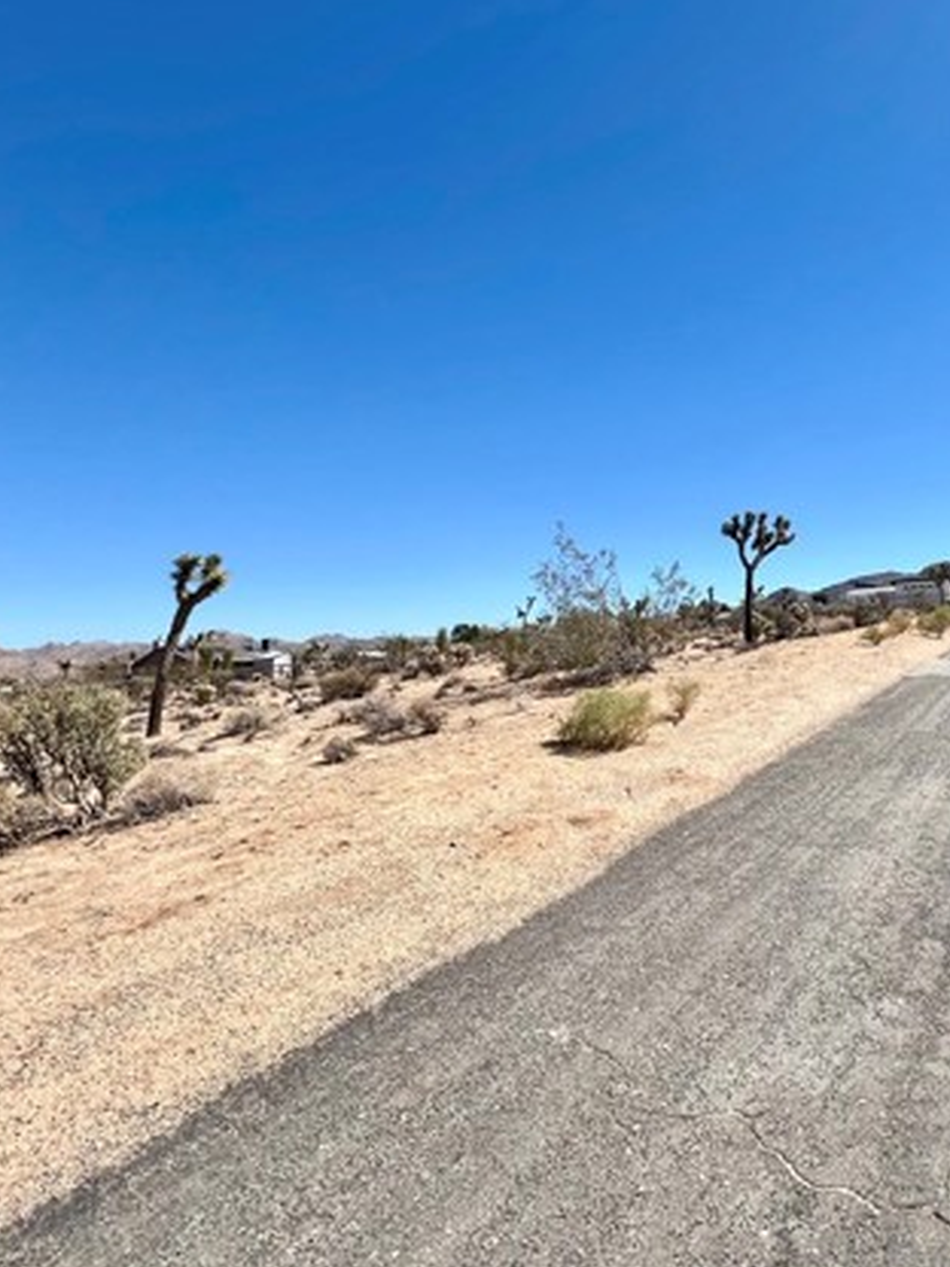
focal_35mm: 20
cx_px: 740
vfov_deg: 81.3
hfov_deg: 61.3
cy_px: 551
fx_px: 732
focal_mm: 1.57
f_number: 1.8
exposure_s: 1/2421
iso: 32
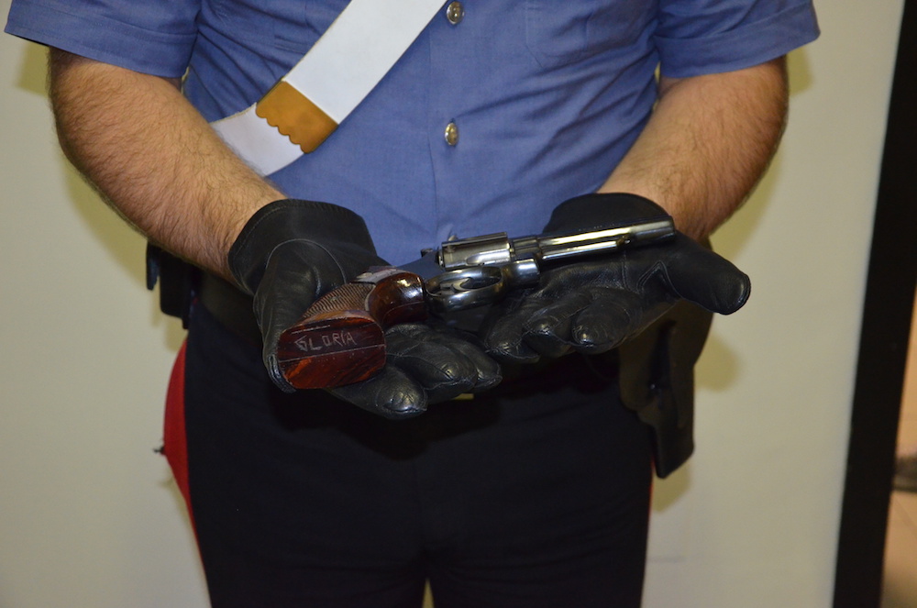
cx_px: 458
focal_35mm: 60
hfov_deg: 33.5
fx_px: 1526
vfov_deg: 22.5
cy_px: 304
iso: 3200
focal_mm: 40
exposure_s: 1/60
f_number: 4.5
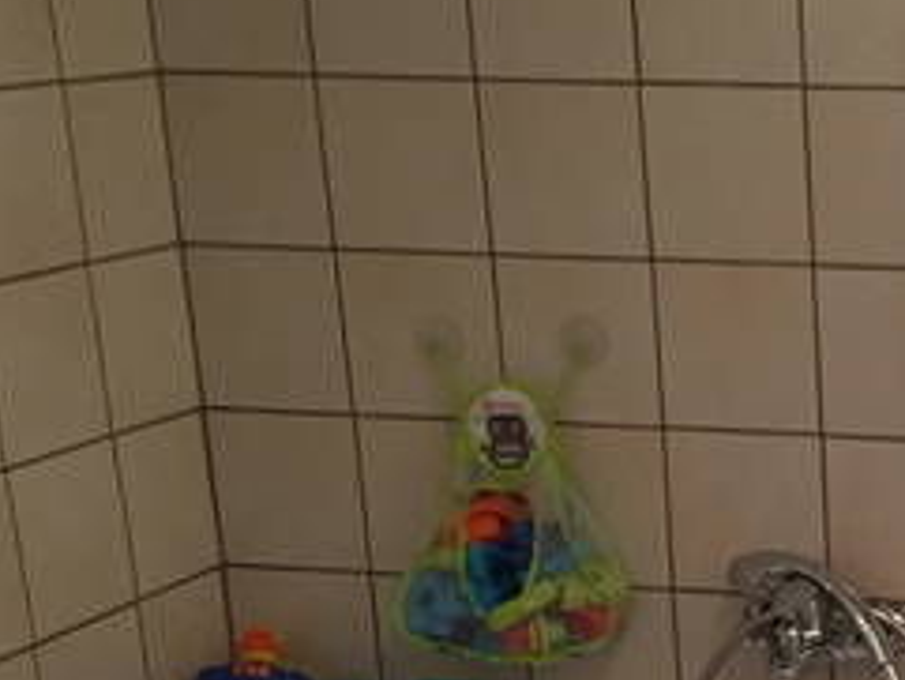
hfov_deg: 19.1
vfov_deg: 15.0
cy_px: 811
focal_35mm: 95
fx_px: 2485
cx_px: 1172
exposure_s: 1/33
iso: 200
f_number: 2.2
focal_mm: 4.15
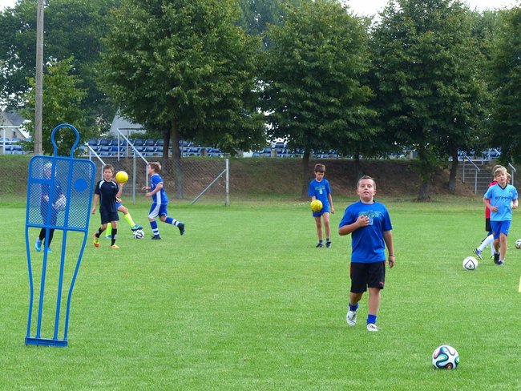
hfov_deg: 10.9
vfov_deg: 8.2
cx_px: 260
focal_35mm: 181
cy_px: 196
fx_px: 2725
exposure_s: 1/160
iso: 100
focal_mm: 32.5
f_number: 4
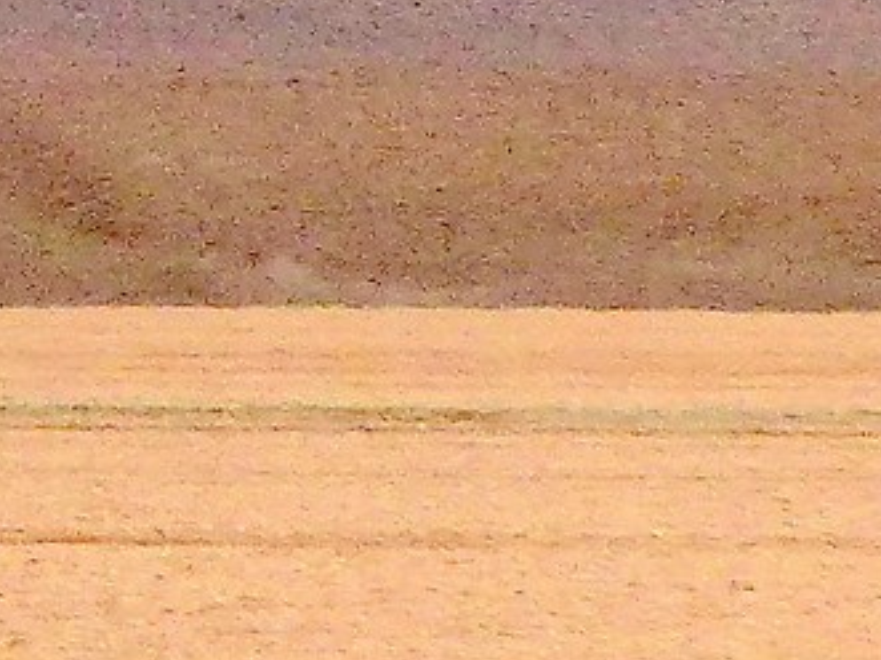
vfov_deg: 1.3
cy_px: -1219
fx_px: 29868
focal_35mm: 1174
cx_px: -1884
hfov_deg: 1.7
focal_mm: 29.2
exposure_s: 1/1600
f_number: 4
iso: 100
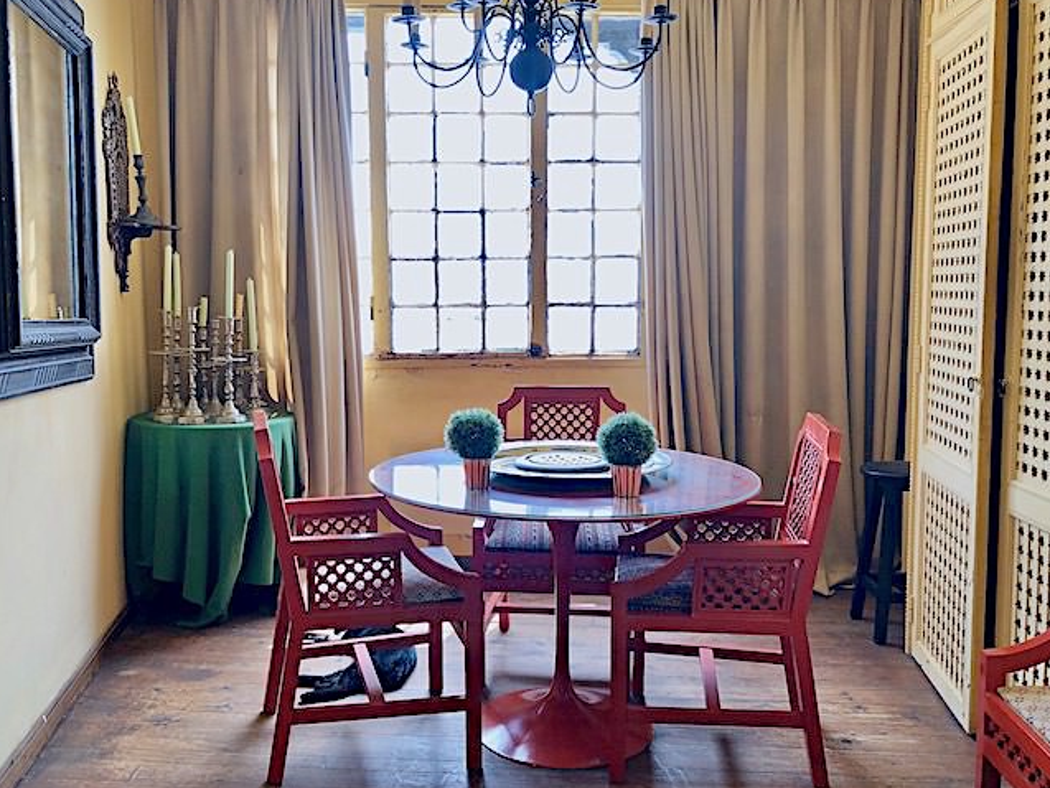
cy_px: 387
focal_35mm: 31
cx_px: 497
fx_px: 940
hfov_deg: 58.3
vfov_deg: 45.5
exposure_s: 1/100
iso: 20
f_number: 1.8
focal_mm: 3.99
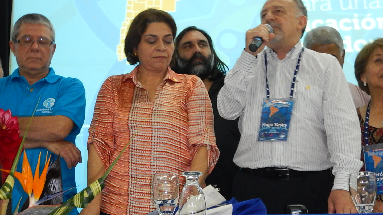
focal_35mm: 63
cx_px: 195
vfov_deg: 19.1
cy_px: 100
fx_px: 640
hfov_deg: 33.3
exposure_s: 1/15
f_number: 4.3
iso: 800
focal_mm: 9.2
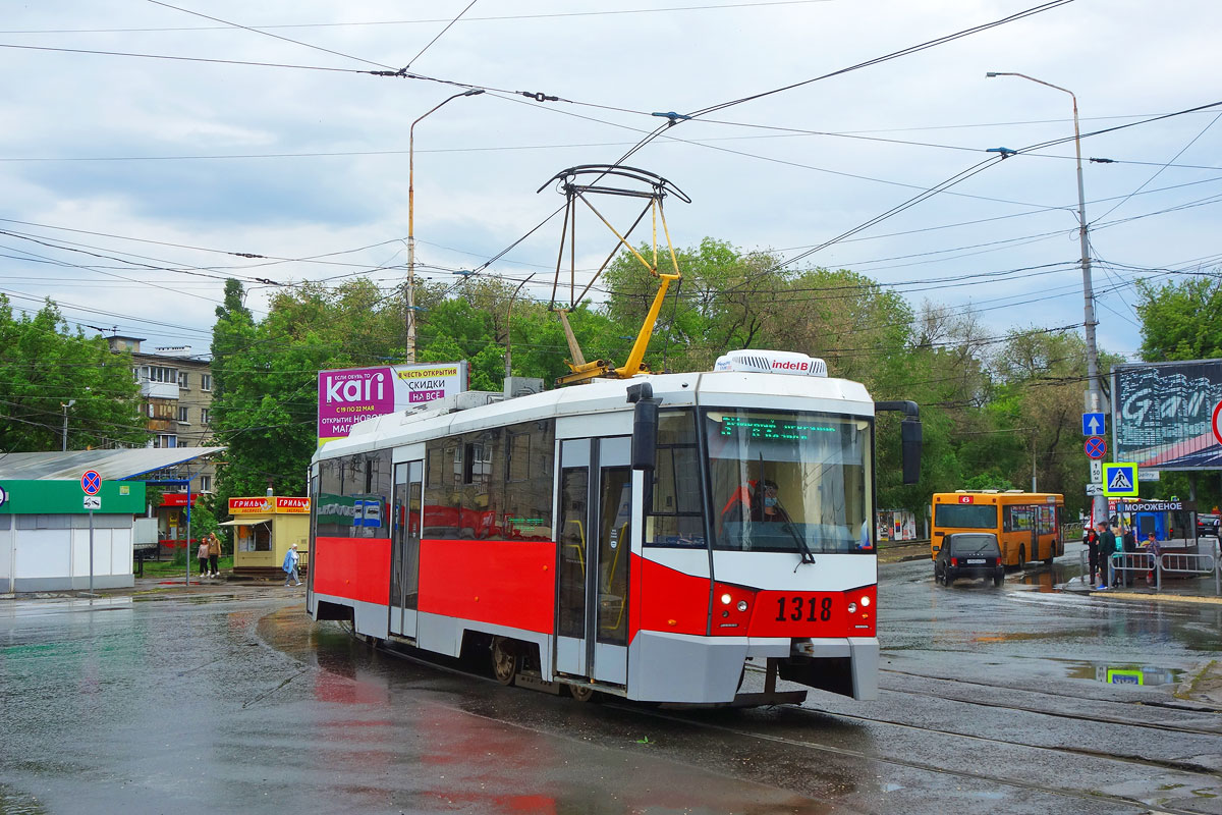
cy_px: 408
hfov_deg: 47.4
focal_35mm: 41
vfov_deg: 32.6
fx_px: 1392
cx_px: 611
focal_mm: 15.28
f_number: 4.5
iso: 125
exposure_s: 1/500
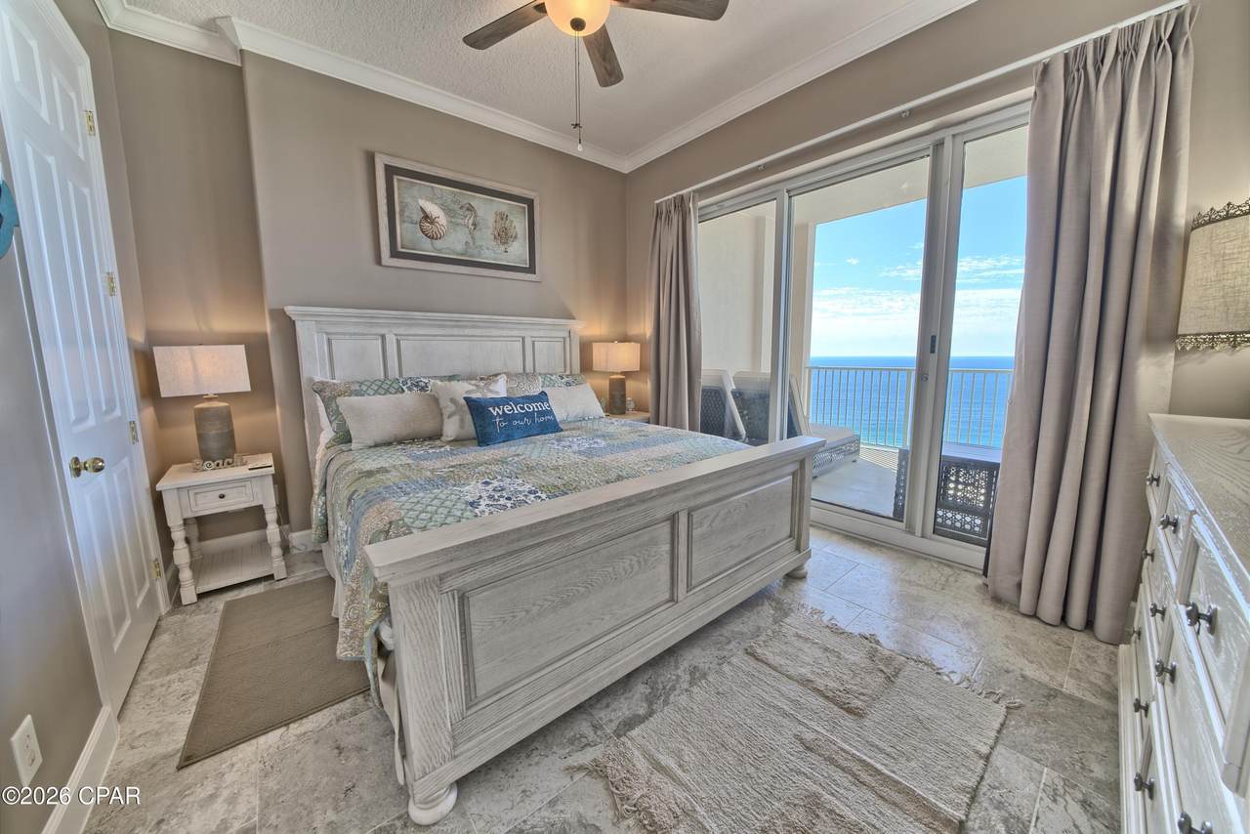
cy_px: 417
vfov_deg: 90.0
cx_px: 625
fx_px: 417
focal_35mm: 12
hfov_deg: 112.6
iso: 100
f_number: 11
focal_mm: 12
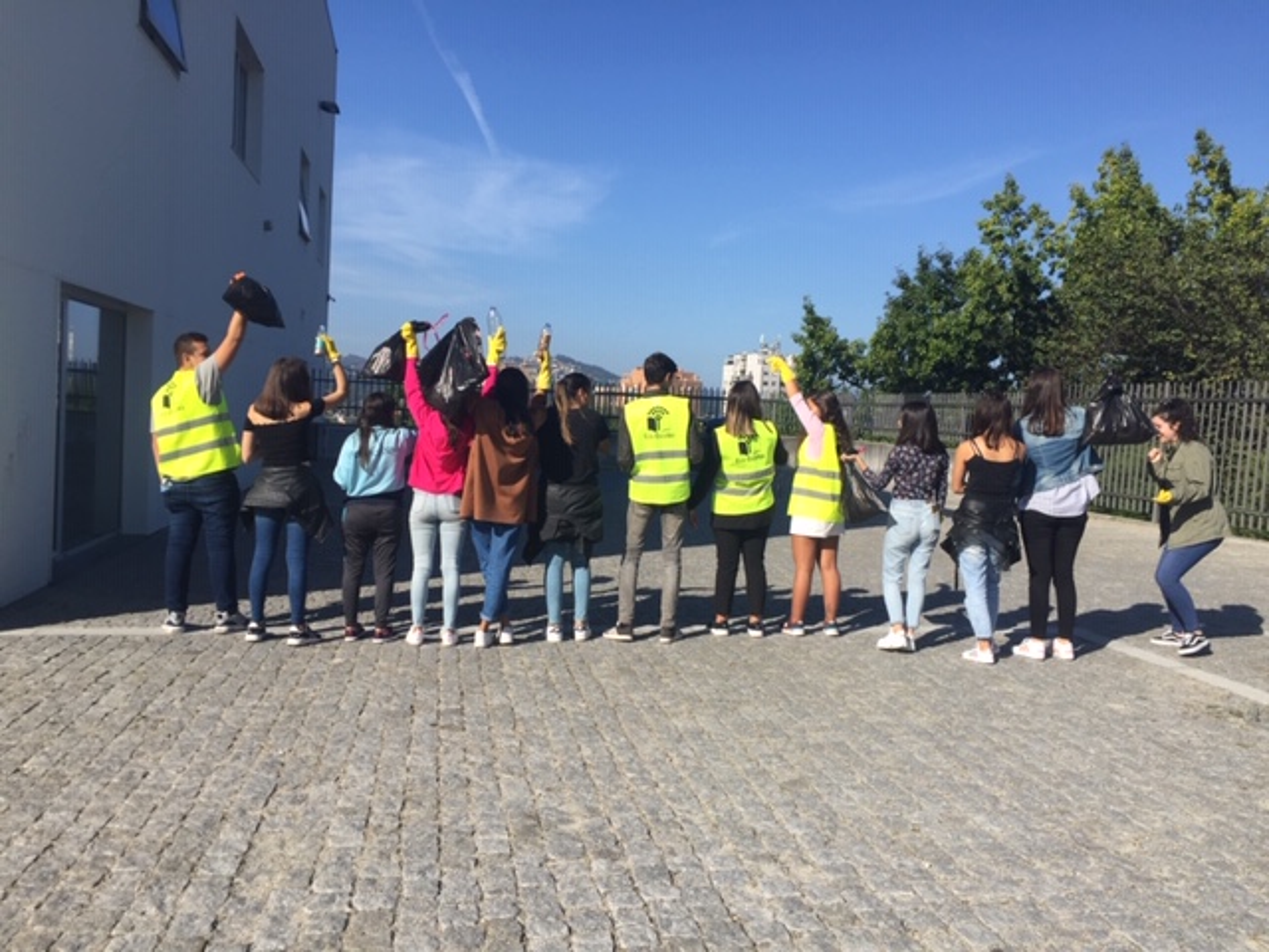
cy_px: 476
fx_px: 1063
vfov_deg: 48.2
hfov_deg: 61.7
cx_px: 634
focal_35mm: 29
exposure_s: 1/2083
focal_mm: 4.15
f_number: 2.2
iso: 32
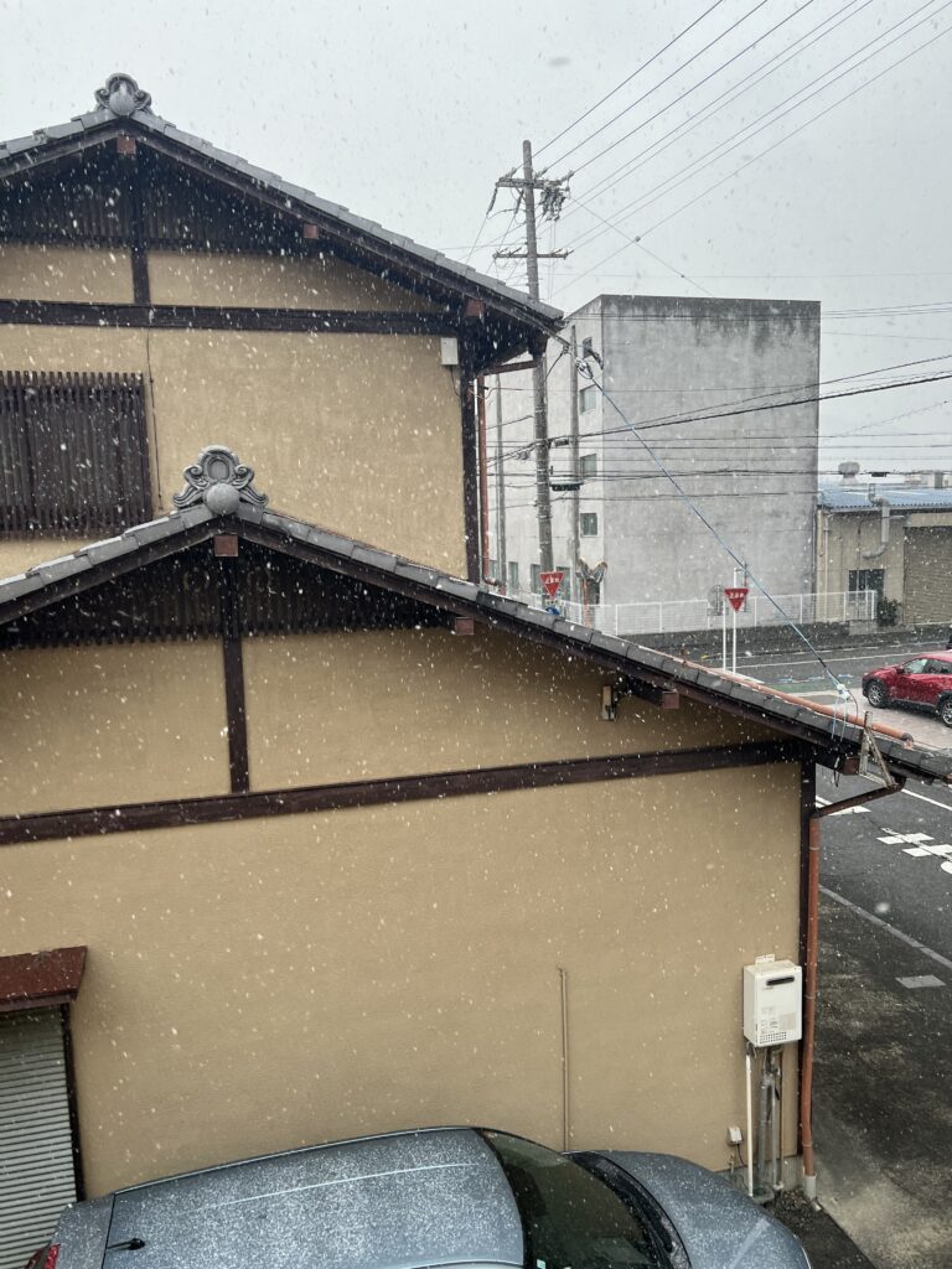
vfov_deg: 67.3
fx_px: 953
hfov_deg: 53.1
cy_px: 634
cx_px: 476
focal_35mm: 26
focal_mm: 5.7
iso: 40
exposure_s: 1/121
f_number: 1.5
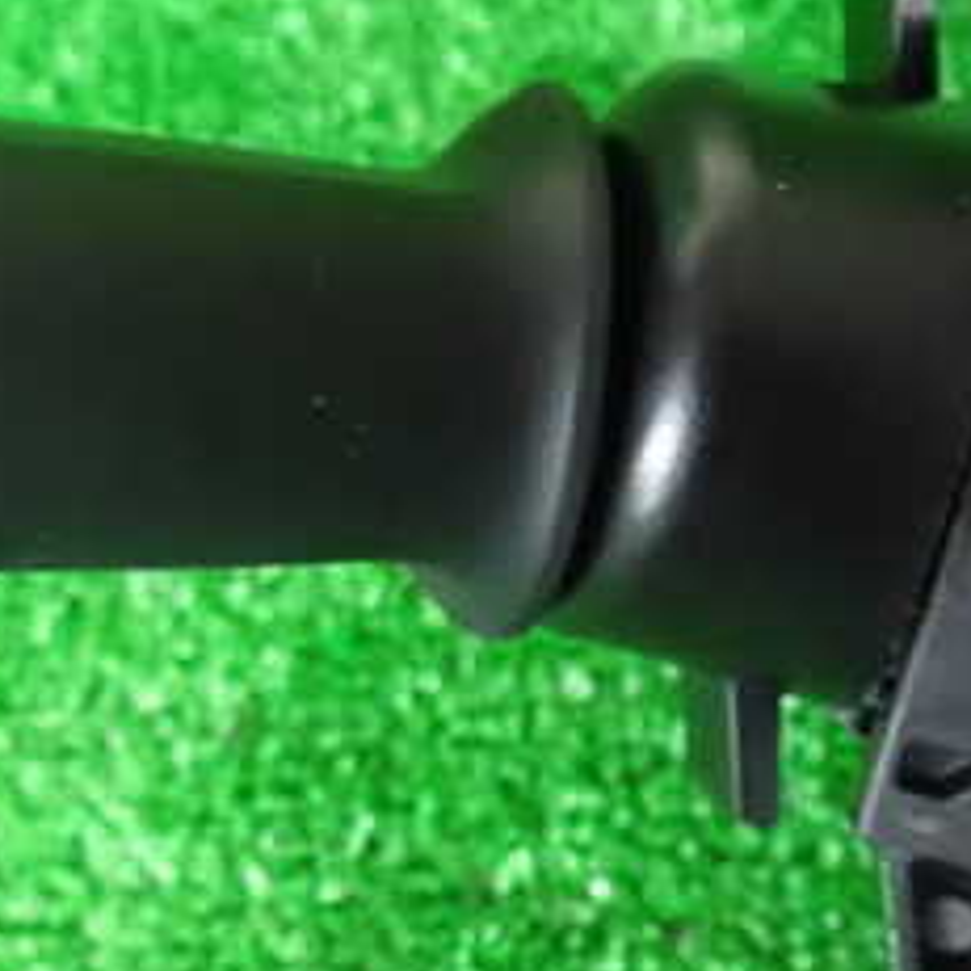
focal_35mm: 69
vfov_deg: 24.9
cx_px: -248
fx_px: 2190
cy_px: 328
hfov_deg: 22.6
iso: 2000
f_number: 2.3
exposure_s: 1/160
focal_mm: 5.4
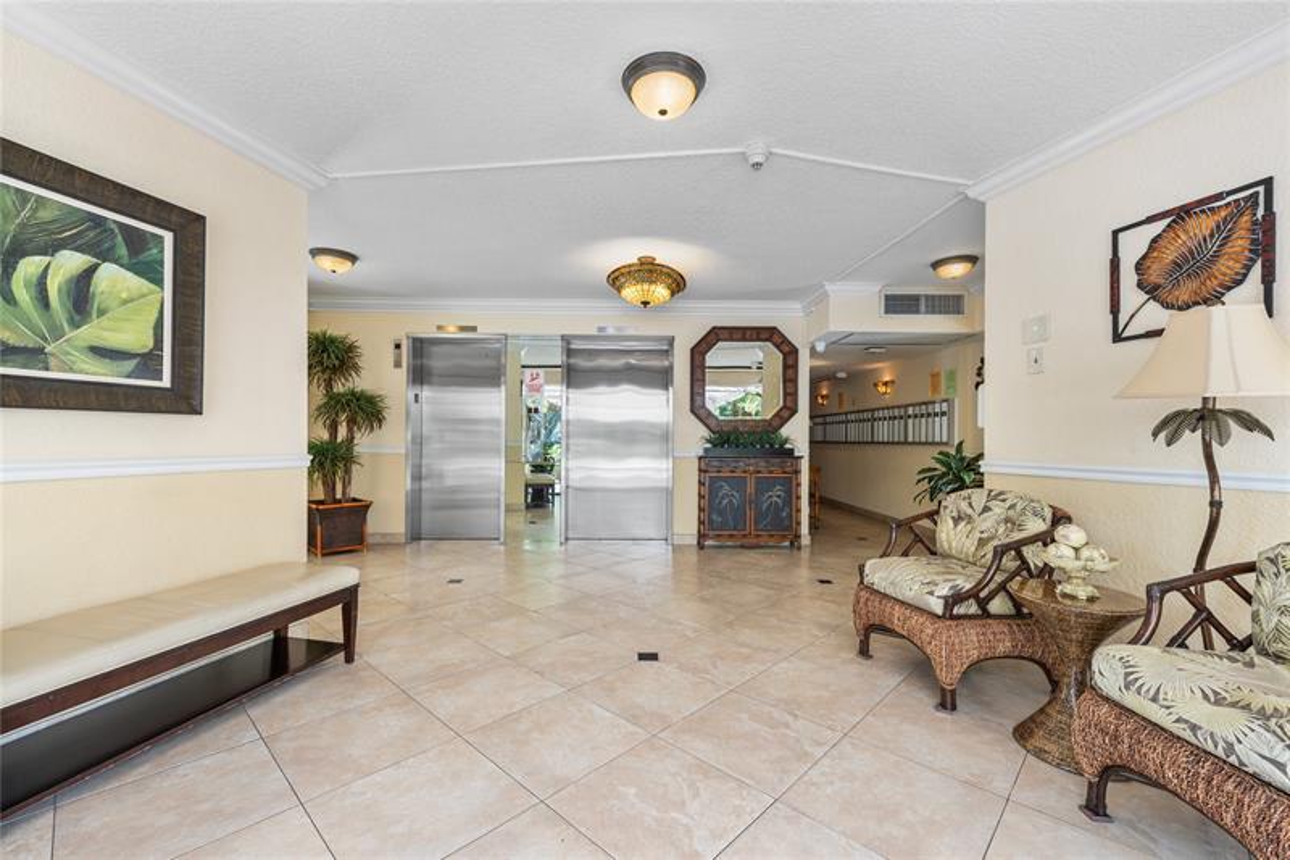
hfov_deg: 100.4
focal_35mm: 15
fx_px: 537
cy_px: 430
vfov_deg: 77.3
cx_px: 645
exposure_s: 1/1.67
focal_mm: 15
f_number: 9
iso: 100
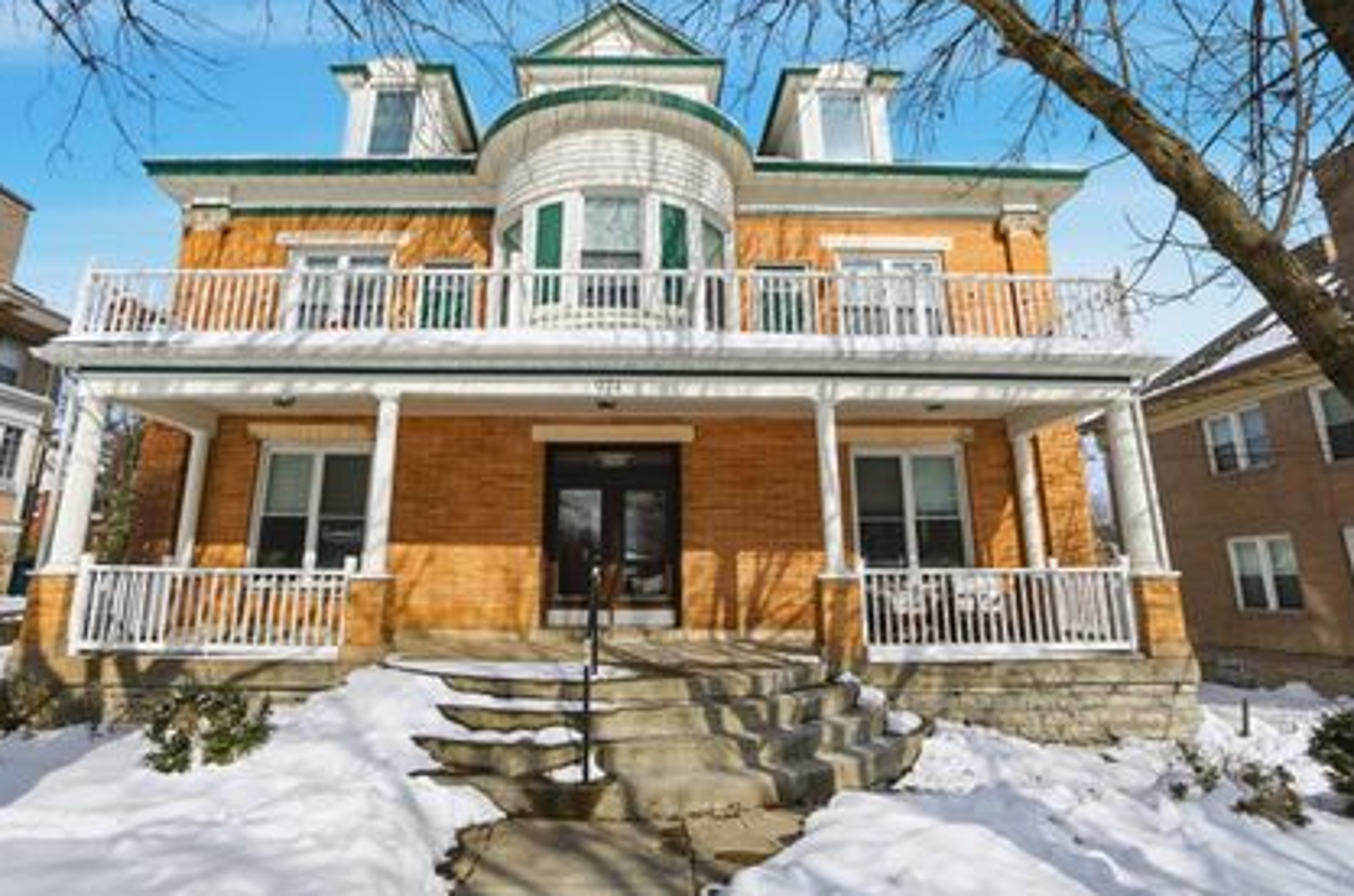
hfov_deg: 90.1
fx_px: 675
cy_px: 404
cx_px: 643
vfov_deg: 67.0
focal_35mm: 18
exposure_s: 1/4000
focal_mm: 10
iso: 100
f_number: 4.5
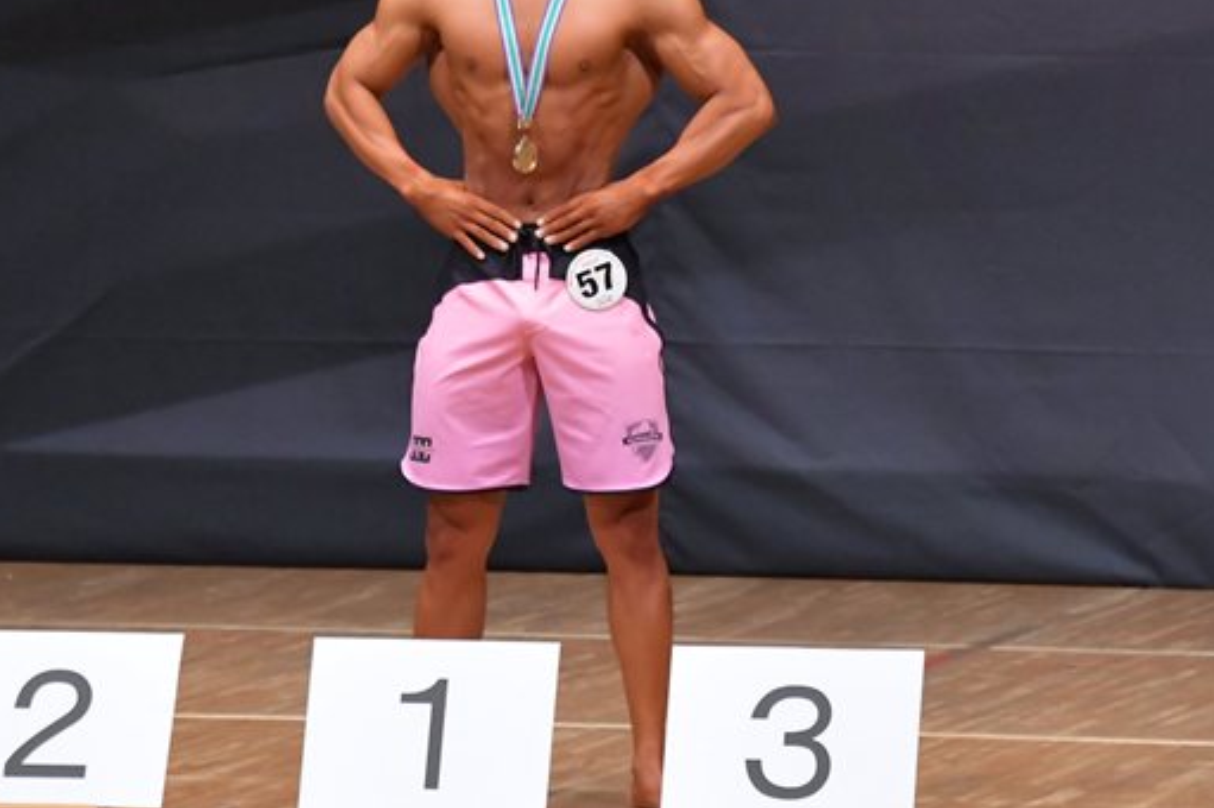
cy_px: 323
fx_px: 14558
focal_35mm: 432
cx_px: 552
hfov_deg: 4.8
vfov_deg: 3.2
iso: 6400
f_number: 5.6
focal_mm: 190
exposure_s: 1/400
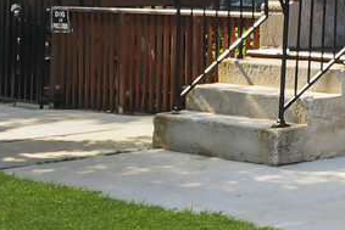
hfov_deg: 11.0
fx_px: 1314
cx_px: 971
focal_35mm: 137
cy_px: -38
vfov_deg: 9.9
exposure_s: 1/80
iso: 80
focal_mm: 24
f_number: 5
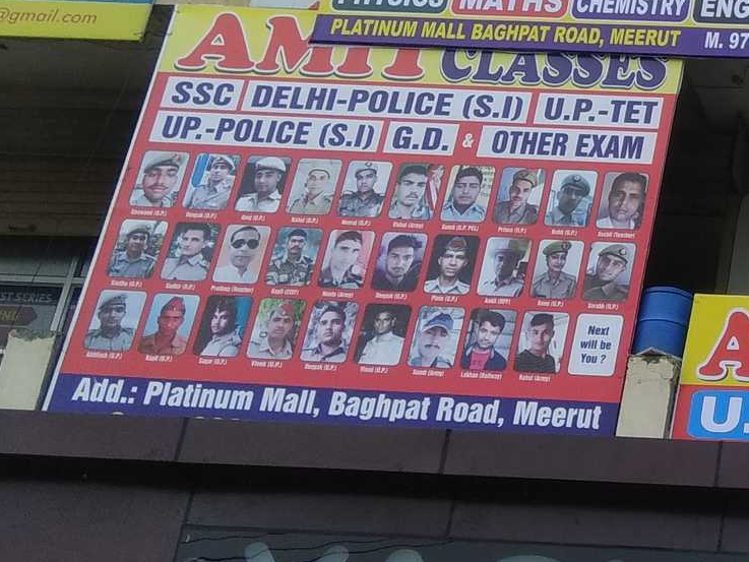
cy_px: 181
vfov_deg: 25.5
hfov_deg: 28.3
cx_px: 950
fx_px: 1234
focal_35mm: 57
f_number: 2
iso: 100
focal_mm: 3.57
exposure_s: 1/609
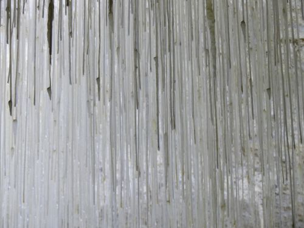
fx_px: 1045
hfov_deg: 16.6
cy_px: 114
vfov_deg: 12.5
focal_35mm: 119
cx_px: 152
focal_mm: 21.4
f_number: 2.8
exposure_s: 1/25
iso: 200
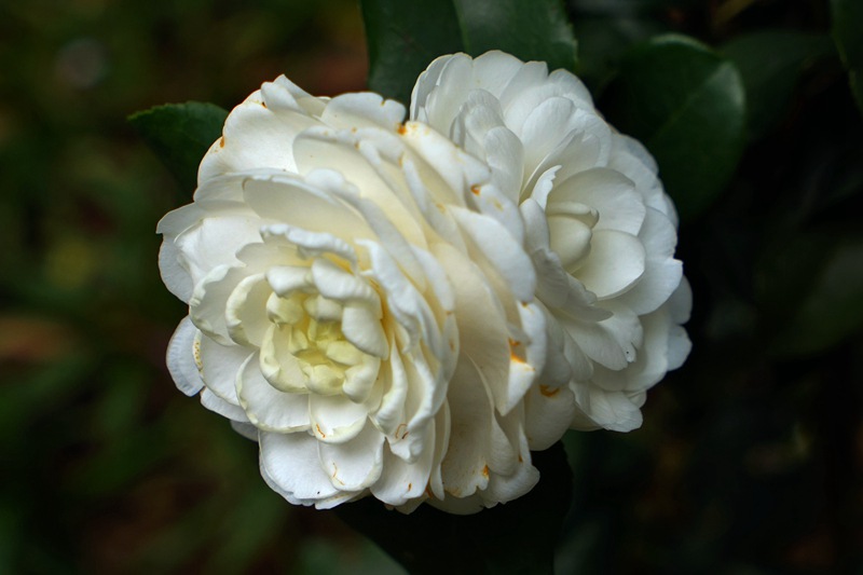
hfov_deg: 19.5
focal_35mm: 105
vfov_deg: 13.0
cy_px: 288
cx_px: 432
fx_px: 2516
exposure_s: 1/250
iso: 80
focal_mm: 70
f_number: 5.6
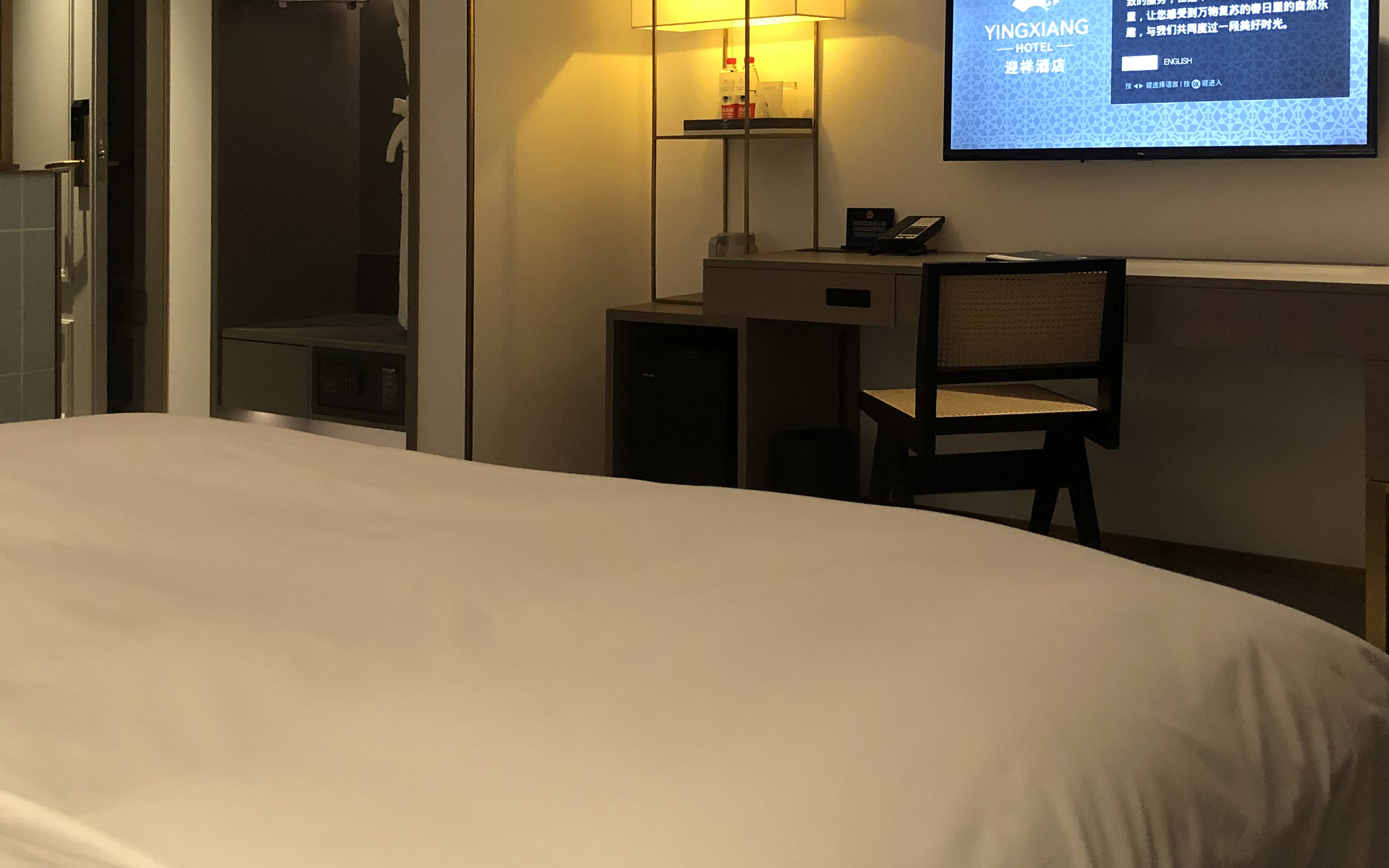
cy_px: 271
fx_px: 1552
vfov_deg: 30.9
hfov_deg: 48.2
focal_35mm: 41
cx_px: 749
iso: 80
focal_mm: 3.99
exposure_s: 1/16
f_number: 1.8
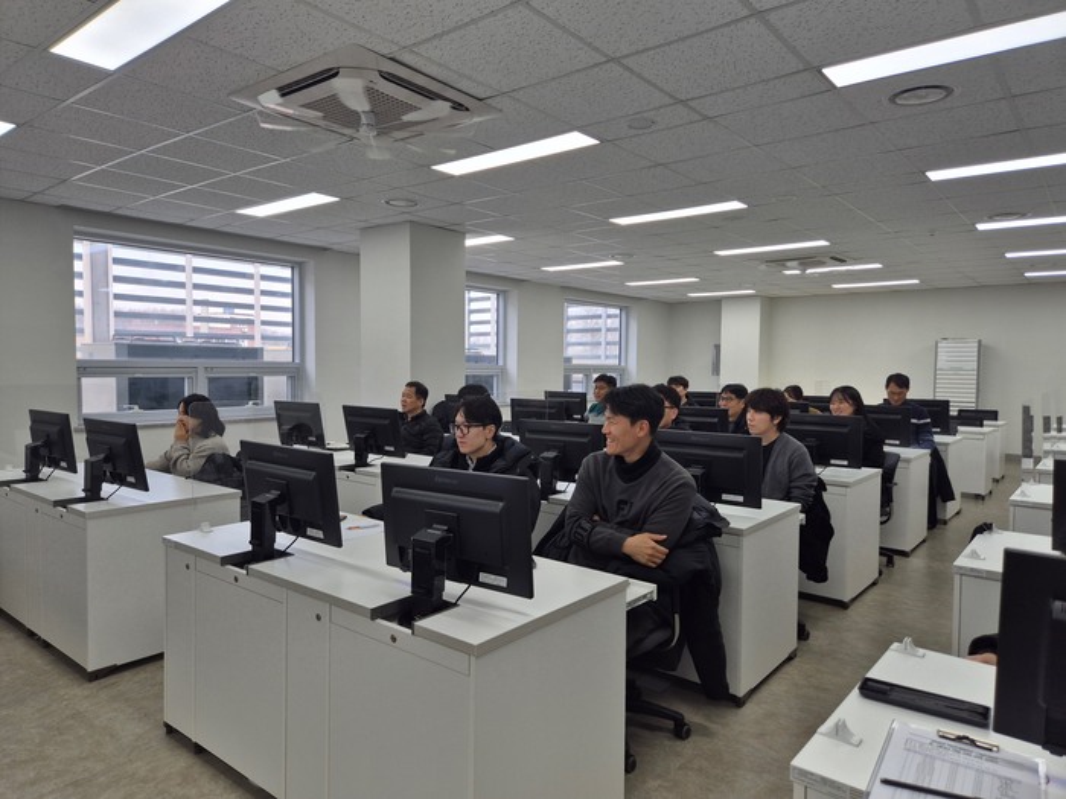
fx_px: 708
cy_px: 400
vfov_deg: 58.9
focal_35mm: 23
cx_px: 533
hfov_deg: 73.9
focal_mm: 5.4
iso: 25
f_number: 1.8
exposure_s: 1/182
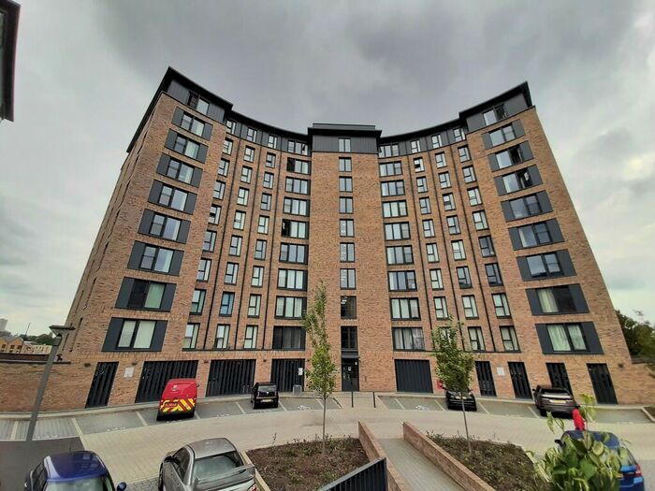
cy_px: 246
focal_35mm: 13
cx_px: 328
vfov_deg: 89.9
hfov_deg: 106.2
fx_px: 246
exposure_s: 1/580
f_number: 2.2
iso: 40
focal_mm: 1.42
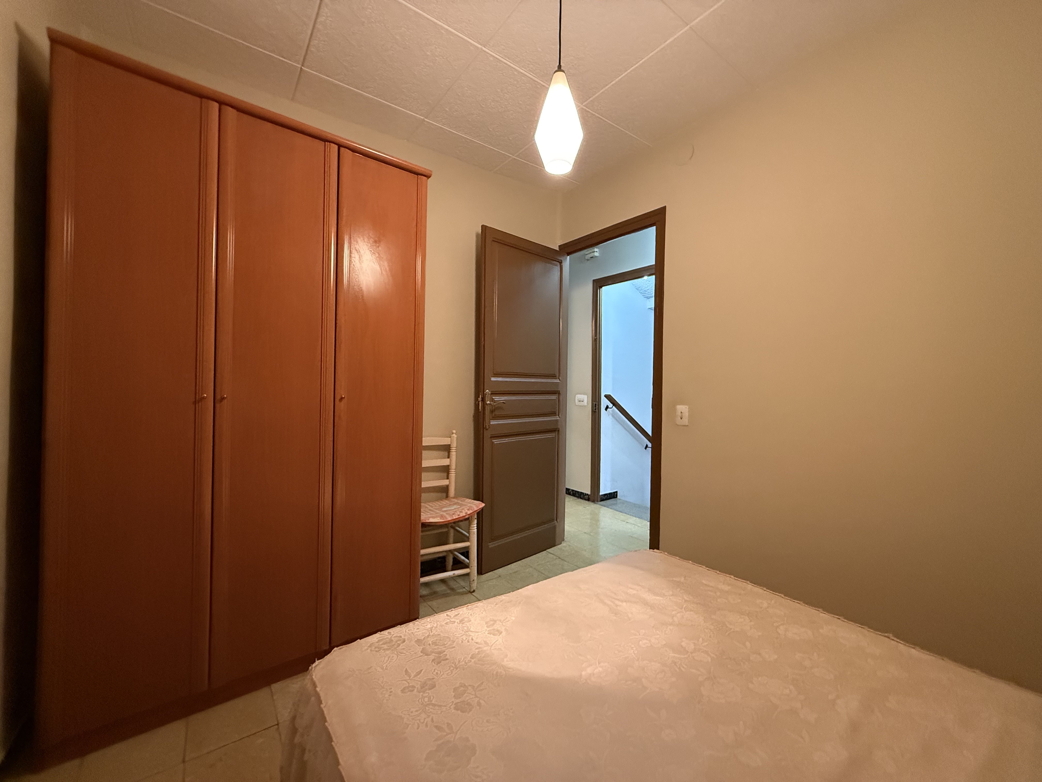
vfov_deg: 85.7
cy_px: 391
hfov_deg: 102.1
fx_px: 421
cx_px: 521
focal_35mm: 14
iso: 1000
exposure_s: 1/50
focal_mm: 2.22
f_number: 2.2
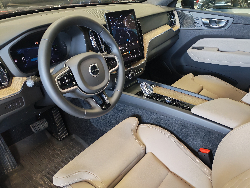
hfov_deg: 58.4
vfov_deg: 45.4
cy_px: 94
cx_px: 125
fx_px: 224
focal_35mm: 31
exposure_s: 1/100
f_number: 1.9
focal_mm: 6.12
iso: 1440
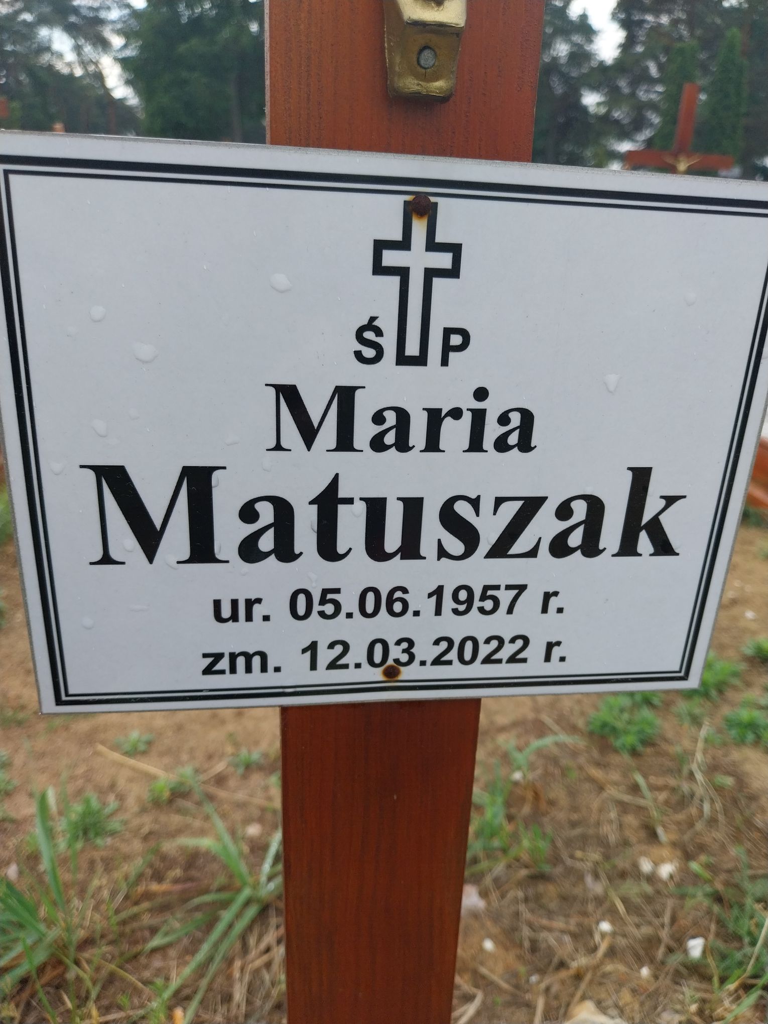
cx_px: 384
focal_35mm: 26
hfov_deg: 53.1
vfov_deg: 67.3
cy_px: 512
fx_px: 769
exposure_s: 1/444
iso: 25
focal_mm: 4
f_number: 1.8
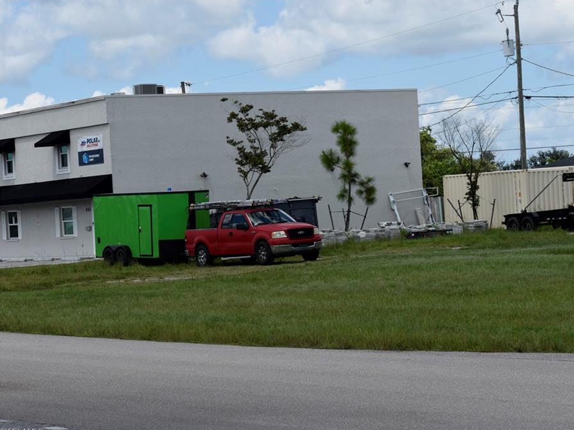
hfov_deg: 17.0
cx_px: 329
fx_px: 1923
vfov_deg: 12.8
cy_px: 218
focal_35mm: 116
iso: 160
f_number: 8
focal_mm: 70
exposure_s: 1/500
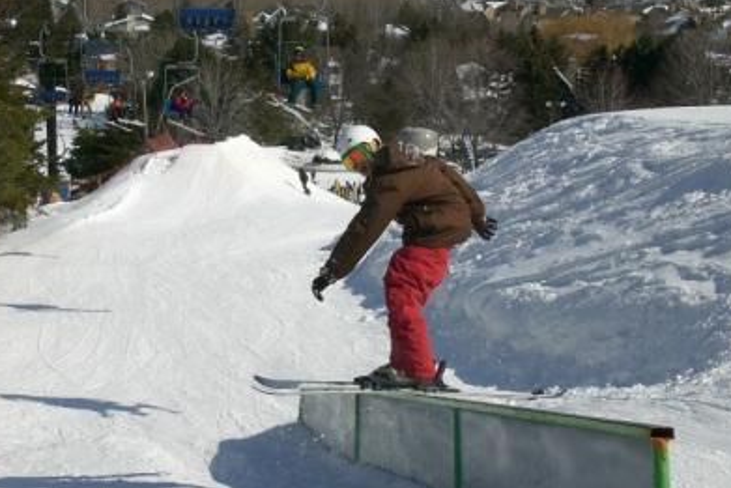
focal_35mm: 75
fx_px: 1523
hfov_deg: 27.0
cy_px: 264
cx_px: 366
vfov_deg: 18.2
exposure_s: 1/800
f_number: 5.7
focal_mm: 10.4
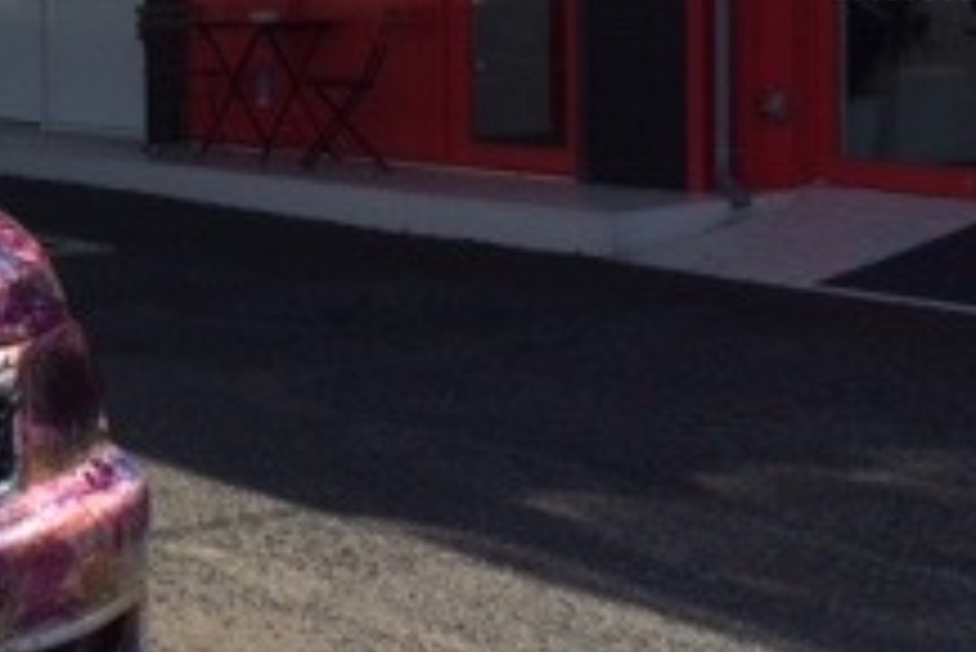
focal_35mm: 89
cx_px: -369
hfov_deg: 20.4
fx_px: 2414
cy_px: -22
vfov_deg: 15.1
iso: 32
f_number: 2.2
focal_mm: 4.15
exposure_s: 1/1953
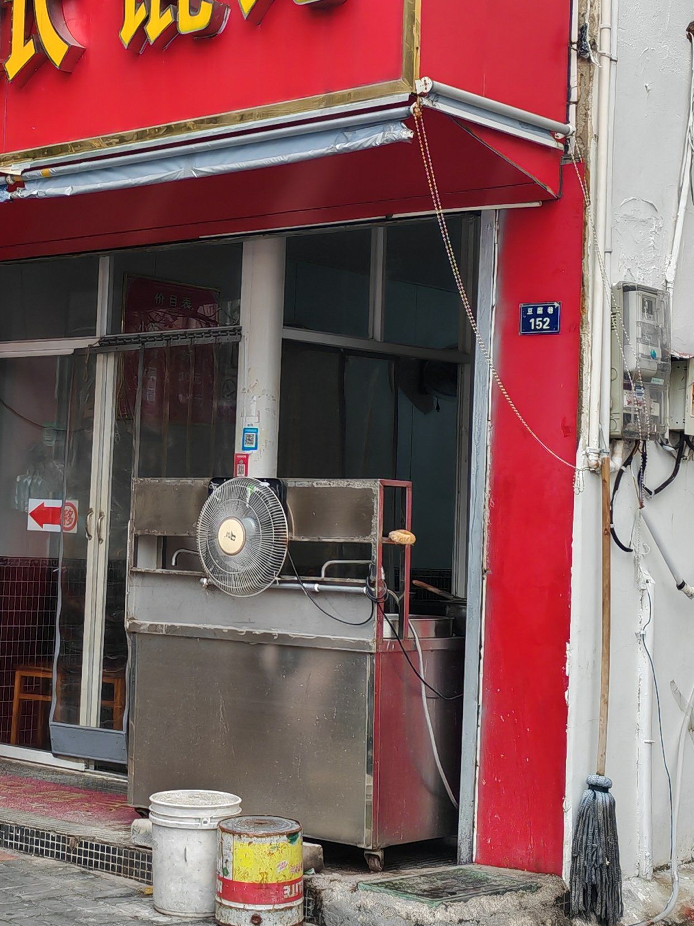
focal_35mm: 71
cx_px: 125
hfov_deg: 20.5
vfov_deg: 27.4
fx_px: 1898
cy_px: 388
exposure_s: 1/152
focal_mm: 5.52
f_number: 1.9
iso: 64
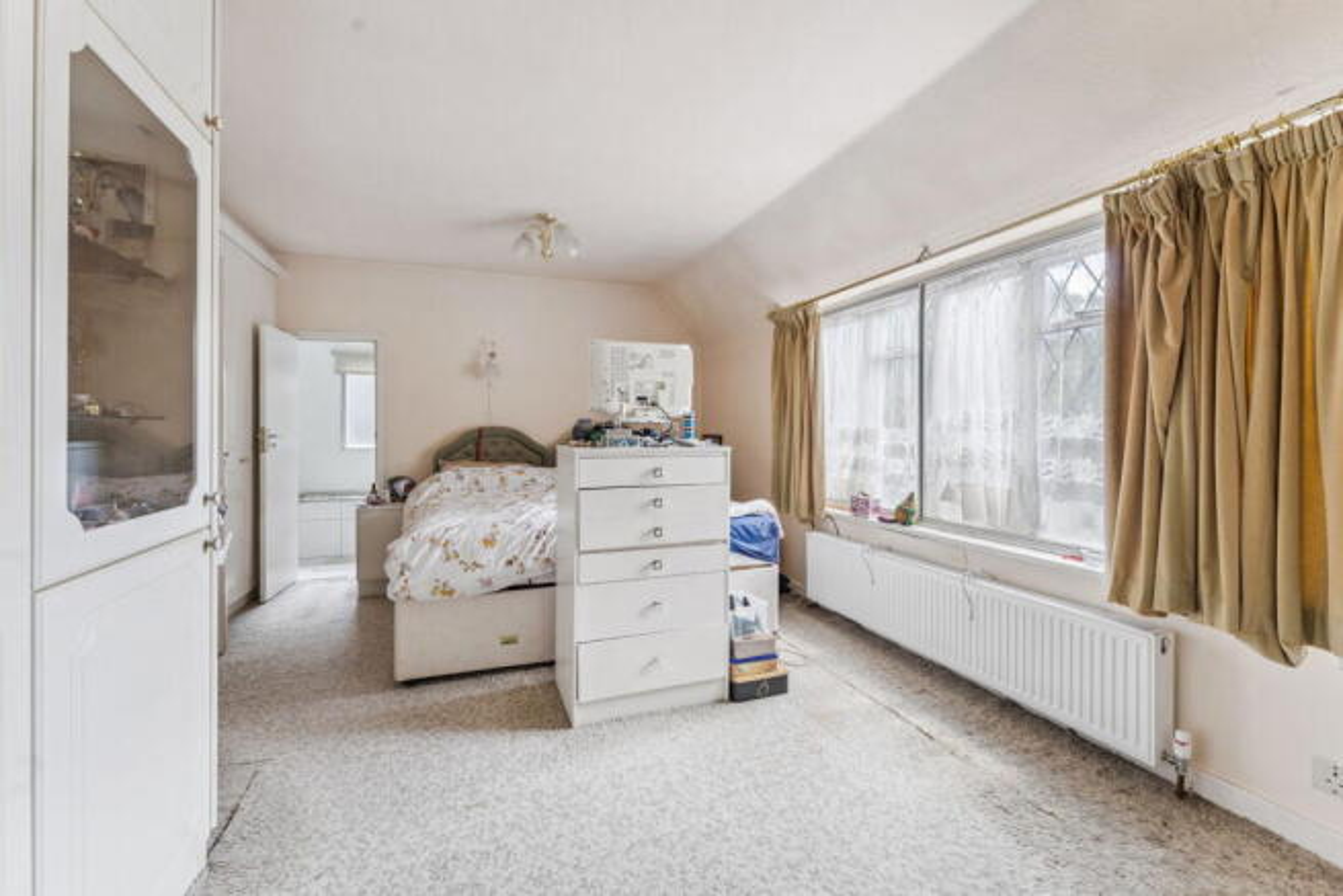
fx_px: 522
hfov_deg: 104.2
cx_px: 672
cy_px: 448
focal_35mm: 14
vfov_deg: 81.2
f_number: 9
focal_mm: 14
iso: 200
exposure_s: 1/6
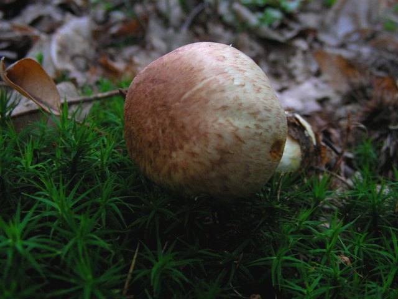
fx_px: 437
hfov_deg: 49.0
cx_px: 199
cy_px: 150
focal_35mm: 38
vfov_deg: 37.7
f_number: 3.5
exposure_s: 1/26.5
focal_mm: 6.3
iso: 200
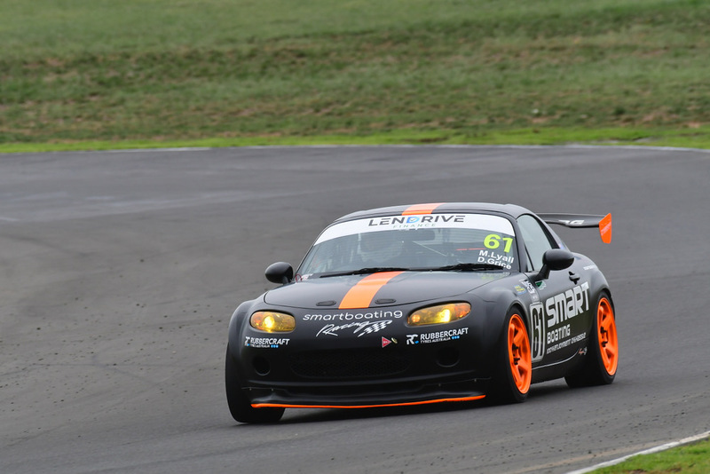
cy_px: 237
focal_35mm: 750
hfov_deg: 2.7
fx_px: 14796
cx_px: 355
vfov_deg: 1.8
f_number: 10
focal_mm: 500
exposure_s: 1/640
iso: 640
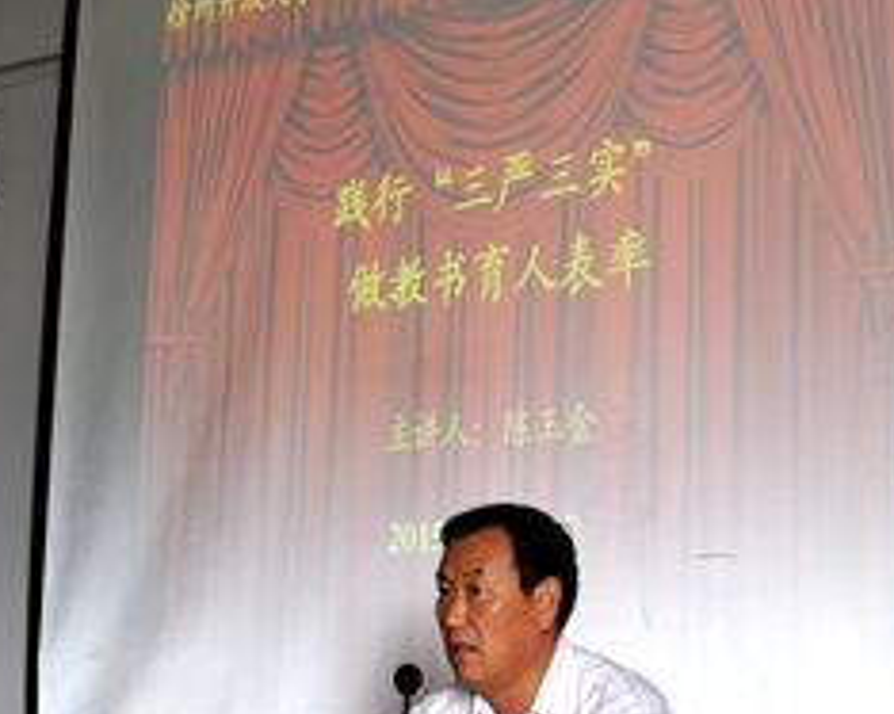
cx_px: 592
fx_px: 2063
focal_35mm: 78
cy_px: 416
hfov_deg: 24.3
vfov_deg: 19.6
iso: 400
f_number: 4
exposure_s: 1/50
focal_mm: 26
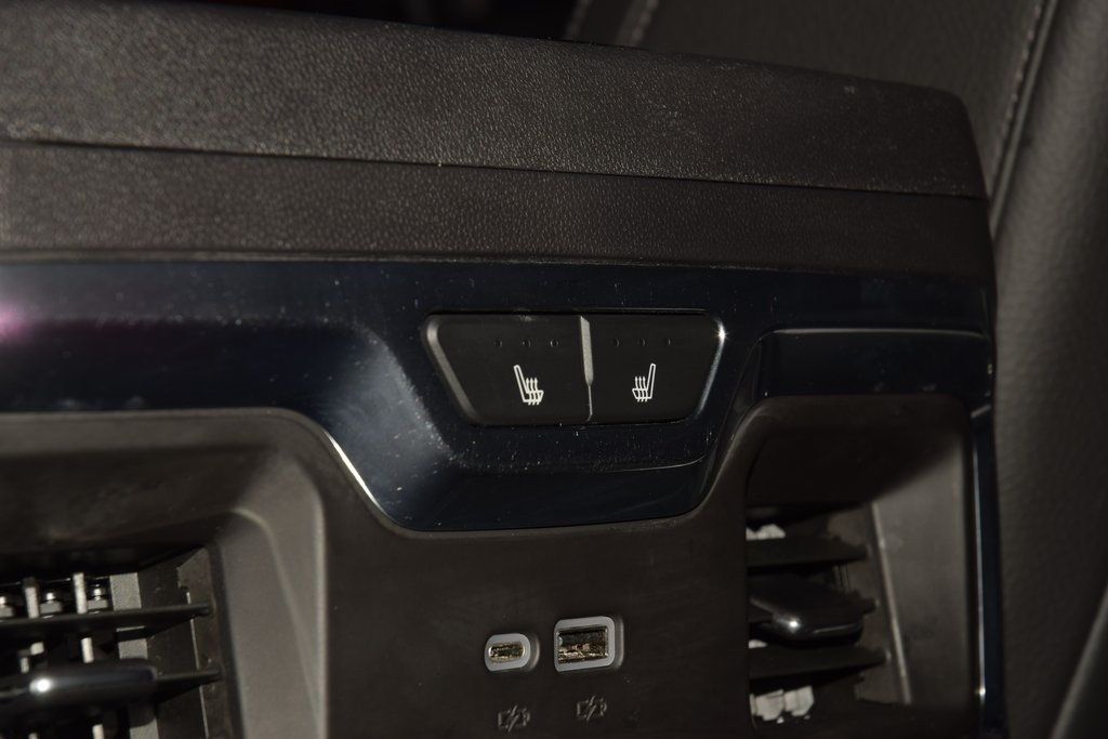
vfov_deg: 13.0
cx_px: 554
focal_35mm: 105
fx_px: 3232
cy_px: 370
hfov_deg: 19.5
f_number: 8
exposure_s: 1/125
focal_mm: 70
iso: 100
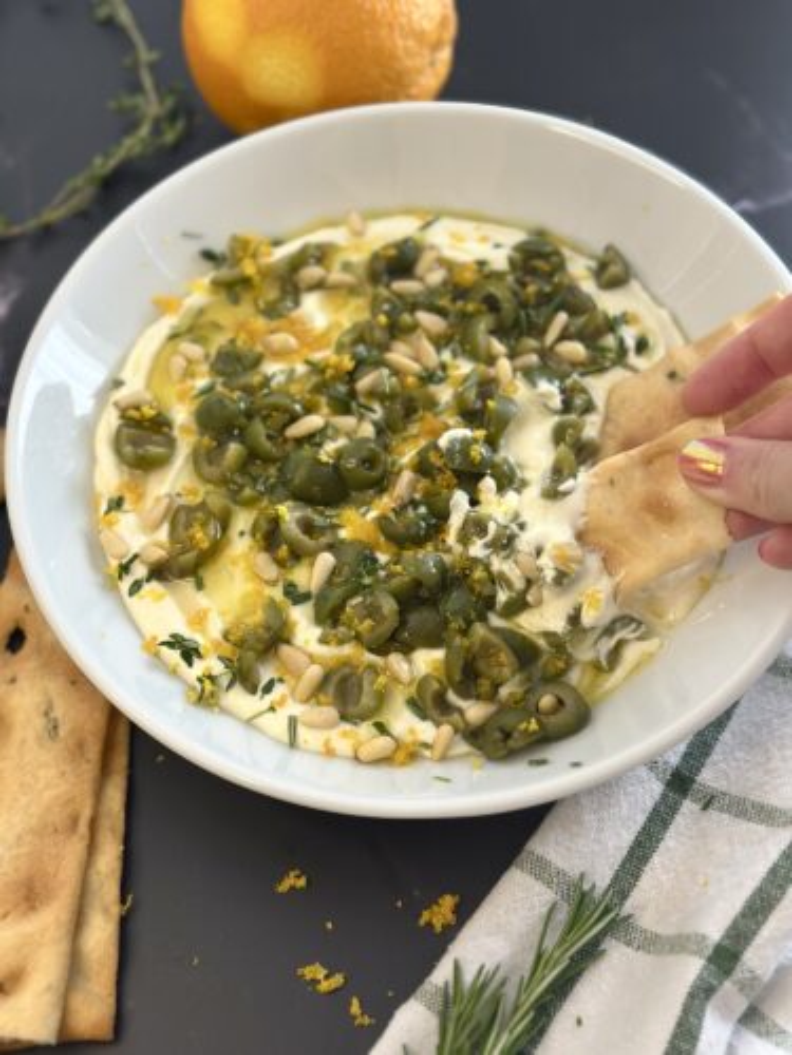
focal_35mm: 48
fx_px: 1464
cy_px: 528
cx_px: 396
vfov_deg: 39.7
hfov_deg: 30.3
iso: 100
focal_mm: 6.86
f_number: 1.78
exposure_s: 1/126
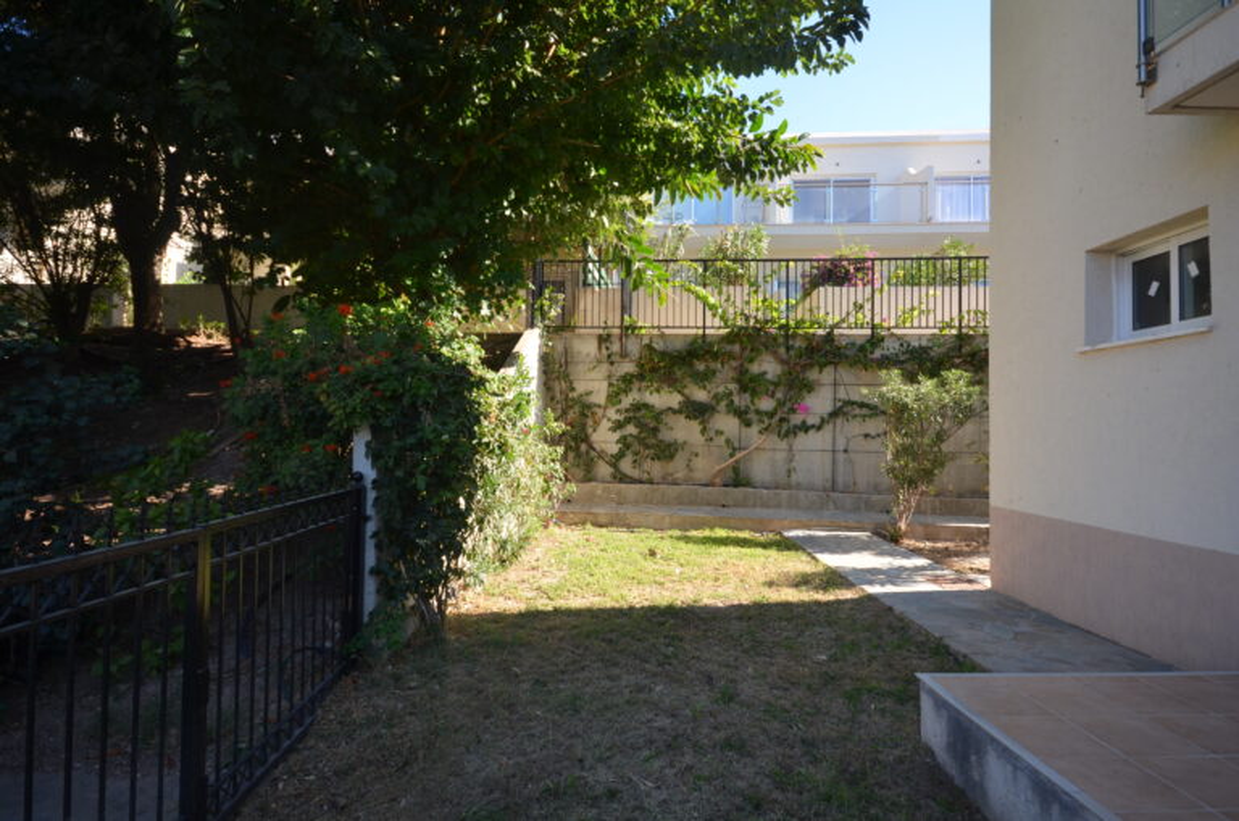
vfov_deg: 63.0
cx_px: 620
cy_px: 410
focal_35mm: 20
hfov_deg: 85.5
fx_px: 670
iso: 200
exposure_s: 1/200
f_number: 7.1
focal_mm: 13
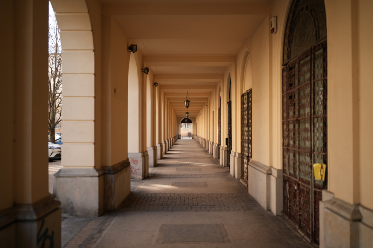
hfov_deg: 54.4
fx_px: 363
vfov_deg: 37.9
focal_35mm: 35
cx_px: 186
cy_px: 124
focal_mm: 35
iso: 100
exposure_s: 1/800
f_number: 1.2
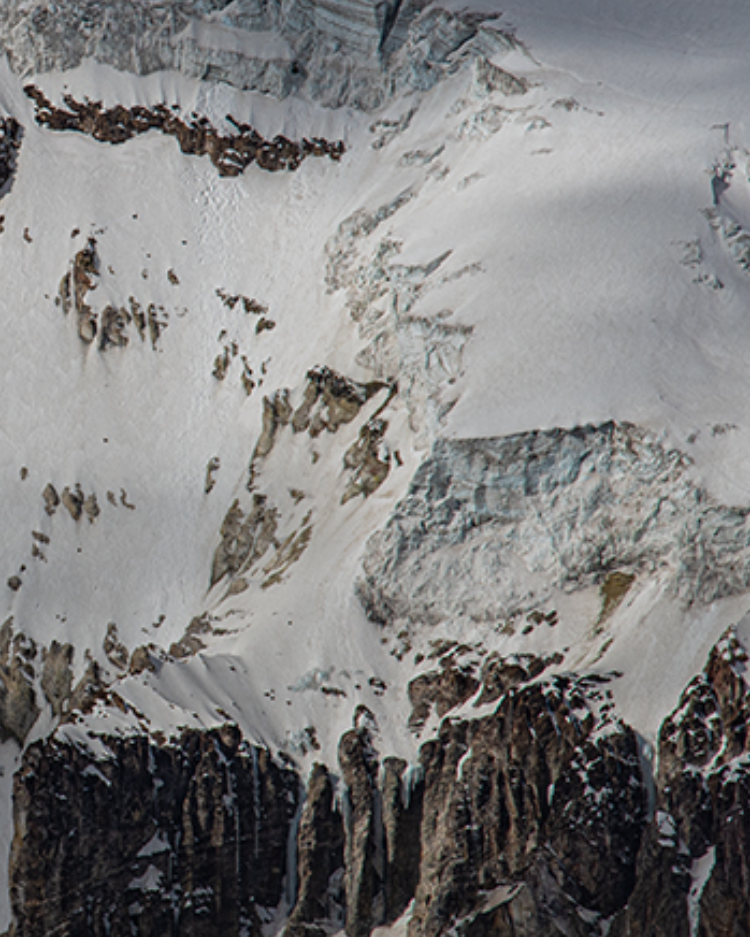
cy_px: 434
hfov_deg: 1.6
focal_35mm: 968
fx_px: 26849
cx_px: -142
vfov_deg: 2.0
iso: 100
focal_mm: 300
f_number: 9
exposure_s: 1/320
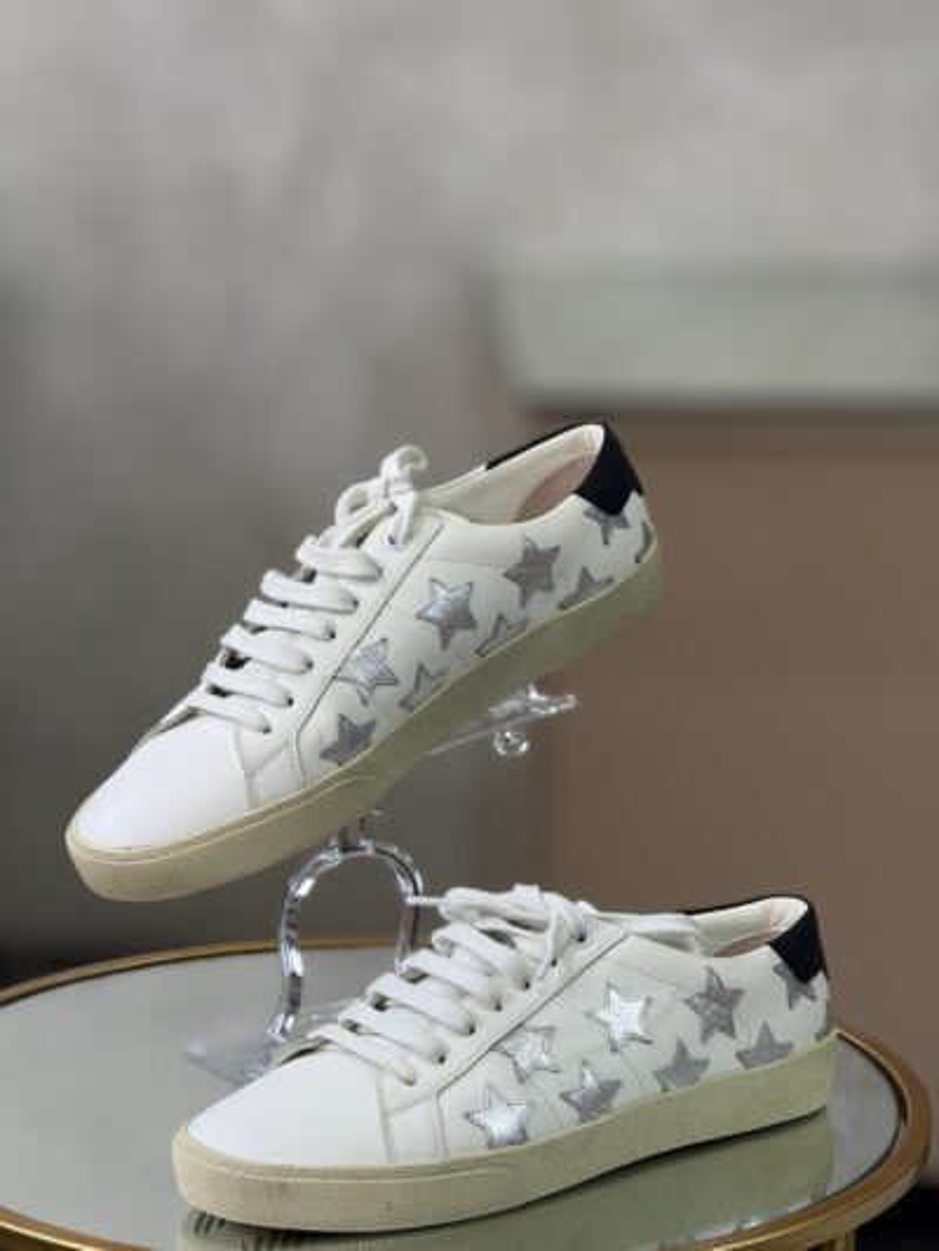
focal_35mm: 120
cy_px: 626
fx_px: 4338
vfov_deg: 16.4
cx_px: 470
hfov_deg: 12.4
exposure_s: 1/99
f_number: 2.8
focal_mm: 15.66
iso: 160
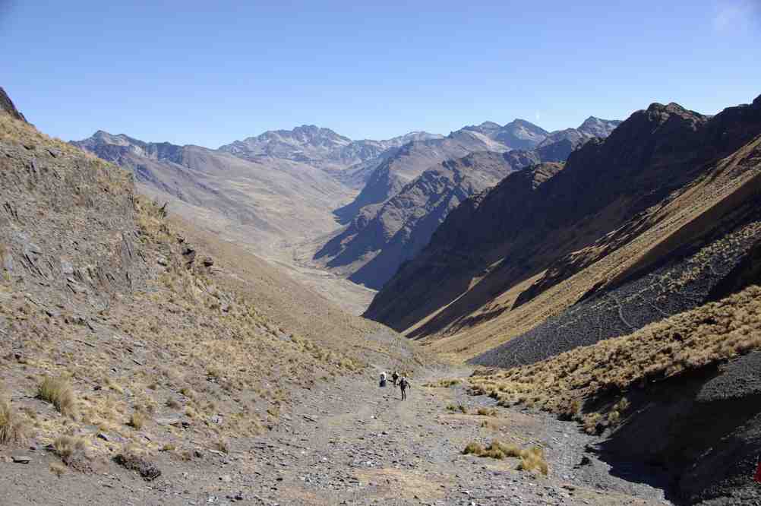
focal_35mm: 40
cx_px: 380
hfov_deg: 48.3
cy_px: 253
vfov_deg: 33.2
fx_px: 849
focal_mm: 26.8
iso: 100
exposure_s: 1/180
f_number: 6.7
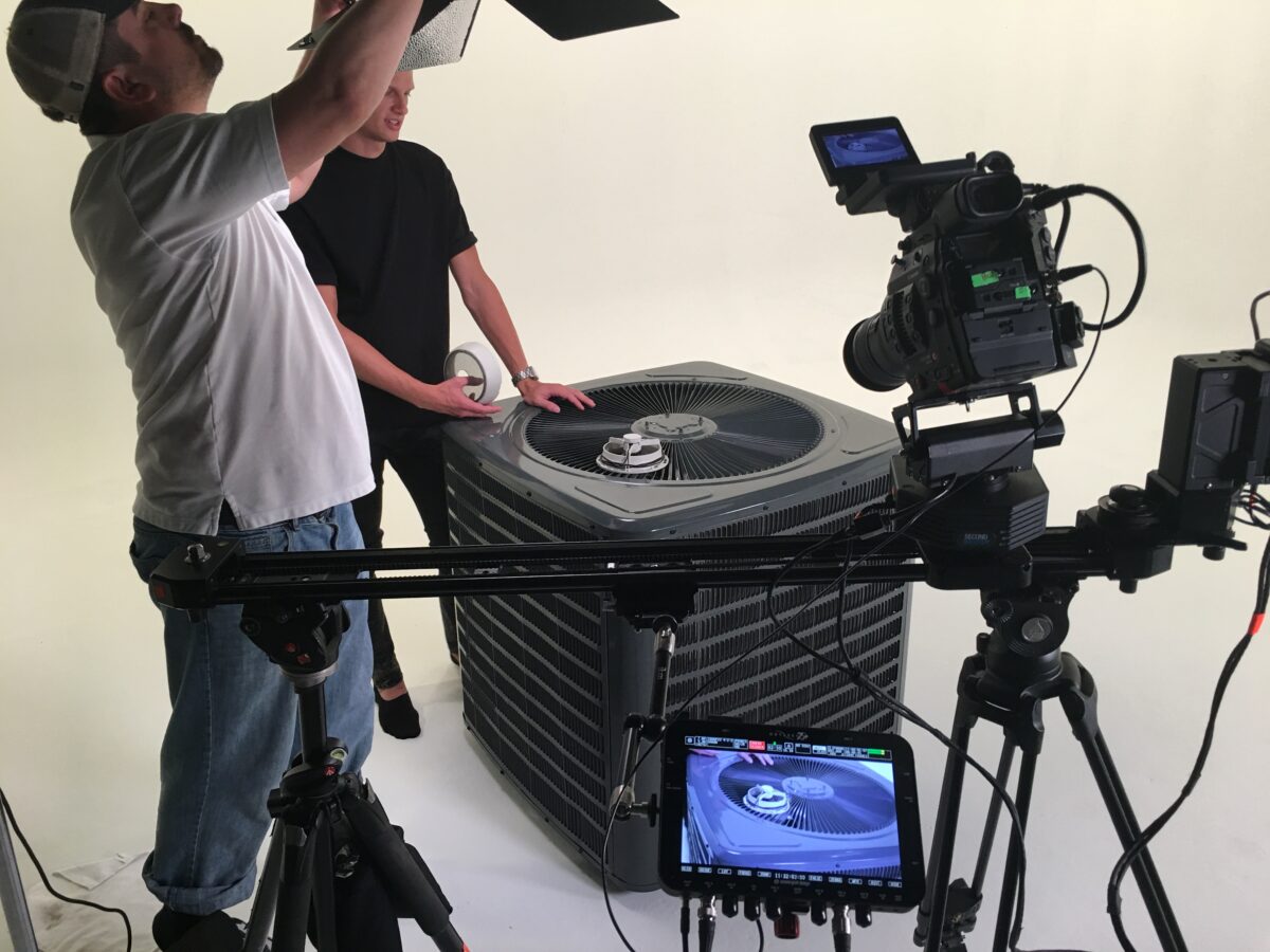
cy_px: 476
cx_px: 635
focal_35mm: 29
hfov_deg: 61.7
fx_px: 1064
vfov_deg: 48.2
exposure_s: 1/30
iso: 40
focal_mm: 4.15
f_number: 2.2
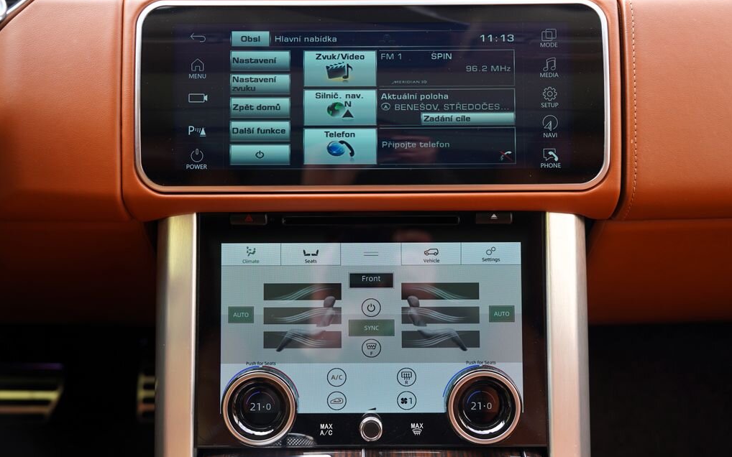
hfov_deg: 46.2
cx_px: 367
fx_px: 858
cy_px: 226
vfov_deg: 29.9
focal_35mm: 43
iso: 100
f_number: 3.5
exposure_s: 1/80
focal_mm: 42
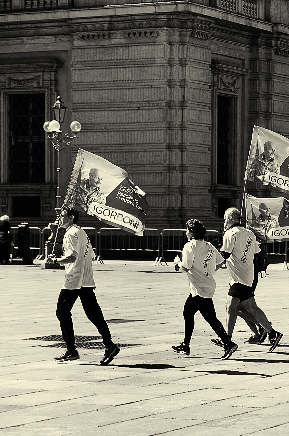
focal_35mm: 142
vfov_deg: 14.5
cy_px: 218
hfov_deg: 9.6
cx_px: 144
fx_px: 1717
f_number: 6.7
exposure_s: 1/180
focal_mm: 95
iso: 100
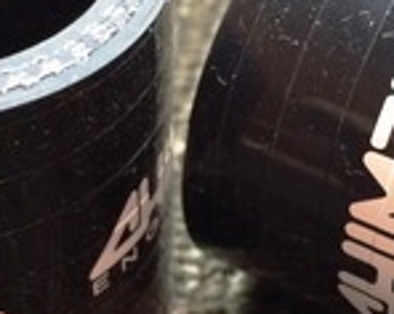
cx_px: 221
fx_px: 1071
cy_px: 104
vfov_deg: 16.6
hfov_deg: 20.8
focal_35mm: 92
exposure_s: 1/24
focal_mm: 4.15
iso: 320
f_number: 2.2
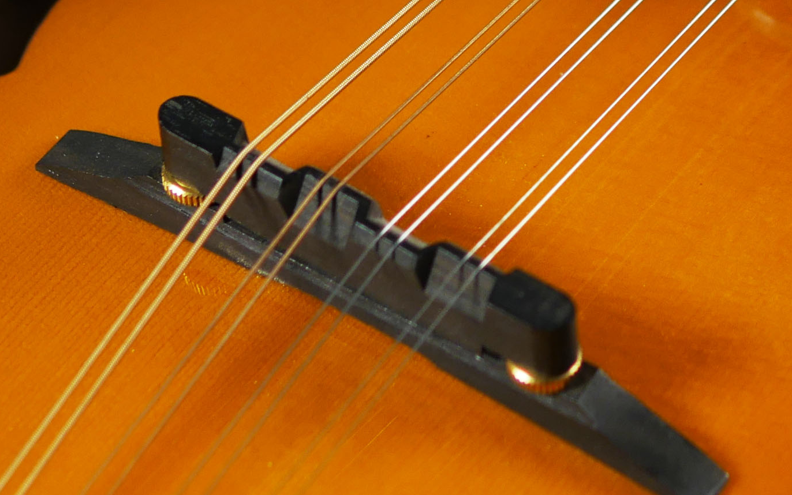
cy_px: -162
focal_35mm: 178
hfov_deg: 11.7
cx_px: 742
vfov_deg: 7.3
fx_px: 3843
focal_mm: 25
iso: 200
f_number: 1.8
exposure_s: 1/320
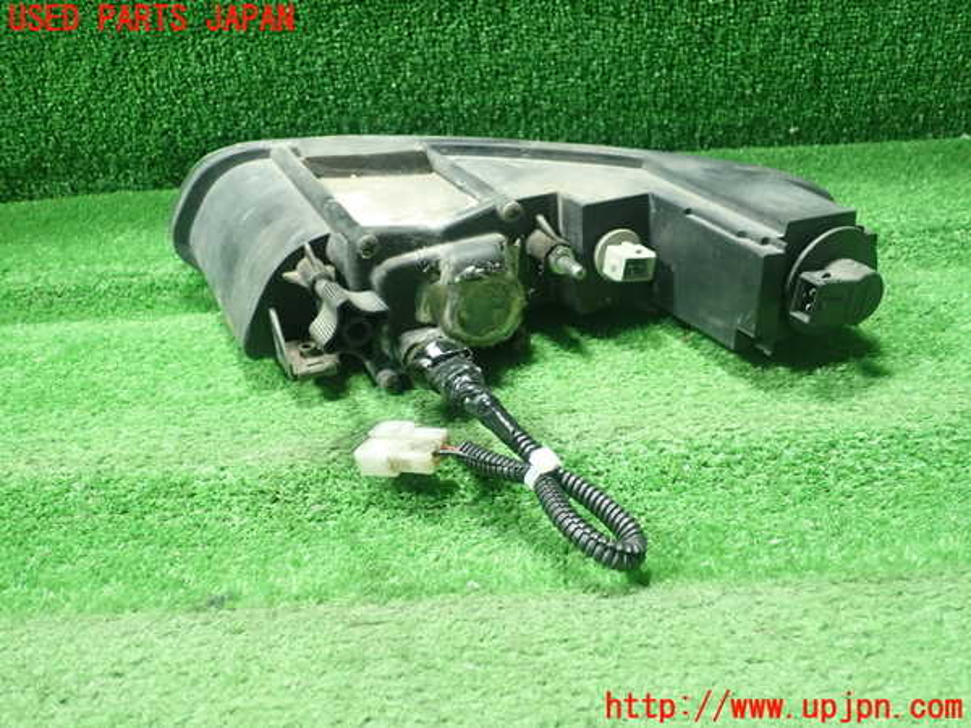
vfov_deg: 46.8
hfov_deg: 60.0
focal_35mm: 30
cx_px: 486
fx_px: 842
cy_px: 364
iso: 800
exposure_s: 1/80
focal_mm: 5.5
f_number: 2.3
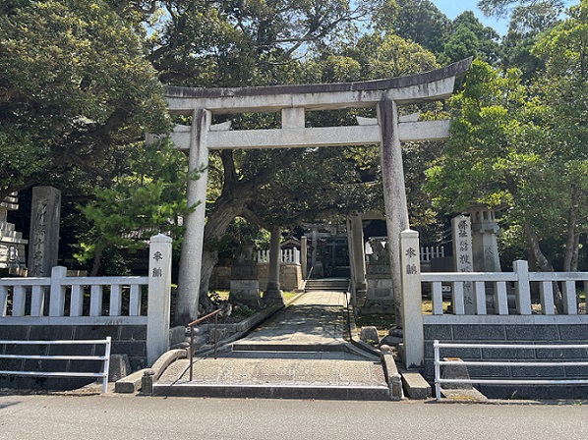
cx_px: 294
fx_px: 441
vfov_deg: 53.0
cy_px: 220
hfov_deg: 67.3
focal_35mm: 26
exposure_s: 1/913
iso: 50
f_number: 1.6
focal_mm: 5.1
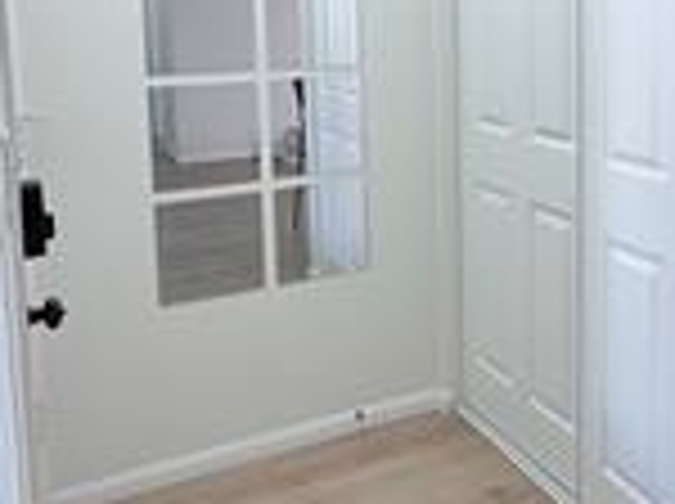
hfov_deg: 43.5
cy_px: 88
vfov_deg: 33.1
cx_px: 504
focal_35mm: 42
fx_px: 818
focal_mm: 2.22
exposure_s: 1/120
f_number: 2.2
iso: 160
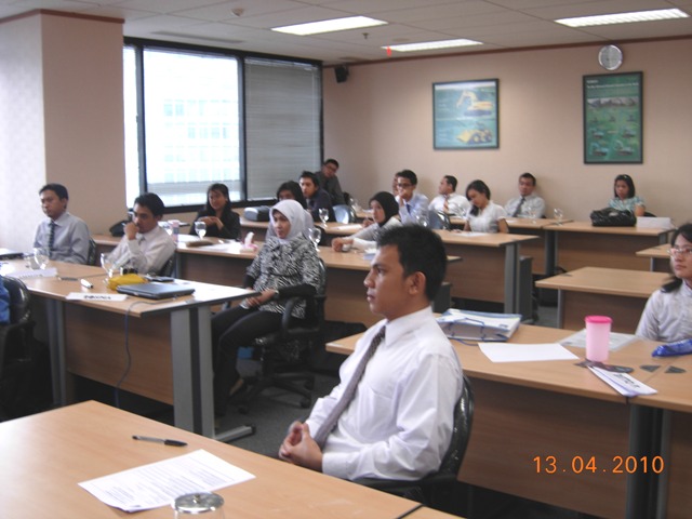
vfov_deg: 35.1
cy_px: 260
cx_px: 346
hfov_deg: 45.8
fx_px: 820
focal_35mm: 41
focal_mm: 8.5
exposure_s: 1/11.3
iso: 50
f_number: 2.9
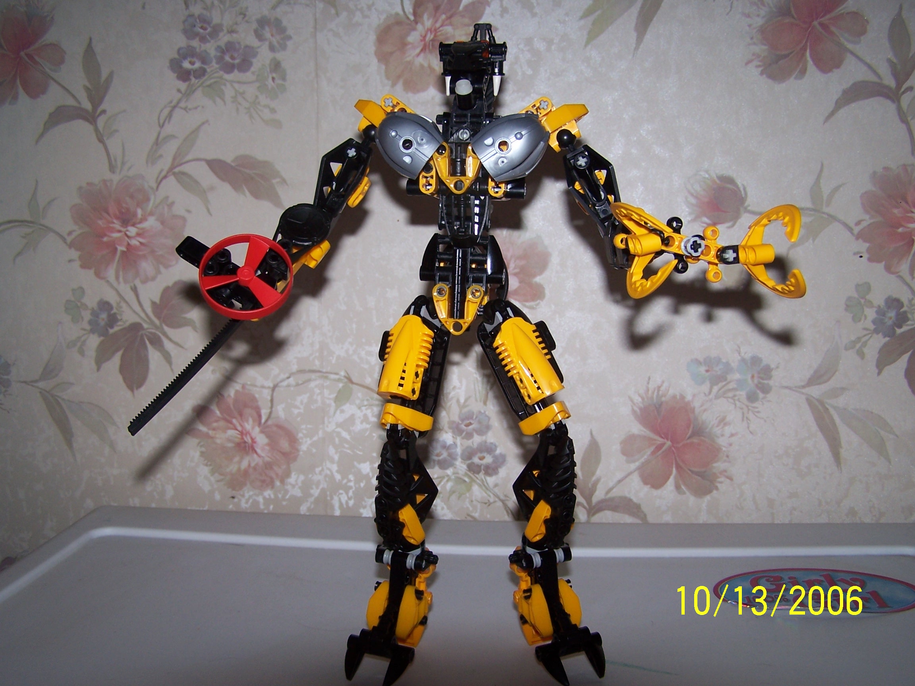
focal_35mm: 38
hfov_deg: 49.0
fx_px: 1004
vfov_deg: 37.7
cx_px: 458
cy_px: 343
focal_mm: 6.3
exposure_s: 1/60
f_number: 2.8
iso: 80
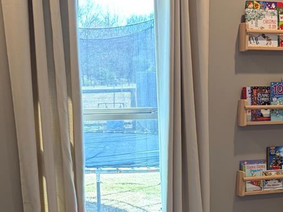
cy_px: 278
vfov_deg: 18.3
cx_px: 178
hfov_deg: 25.9
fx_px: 613
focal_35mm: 75
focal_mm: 5.96
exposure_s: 1/60
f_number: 1.6
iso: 100
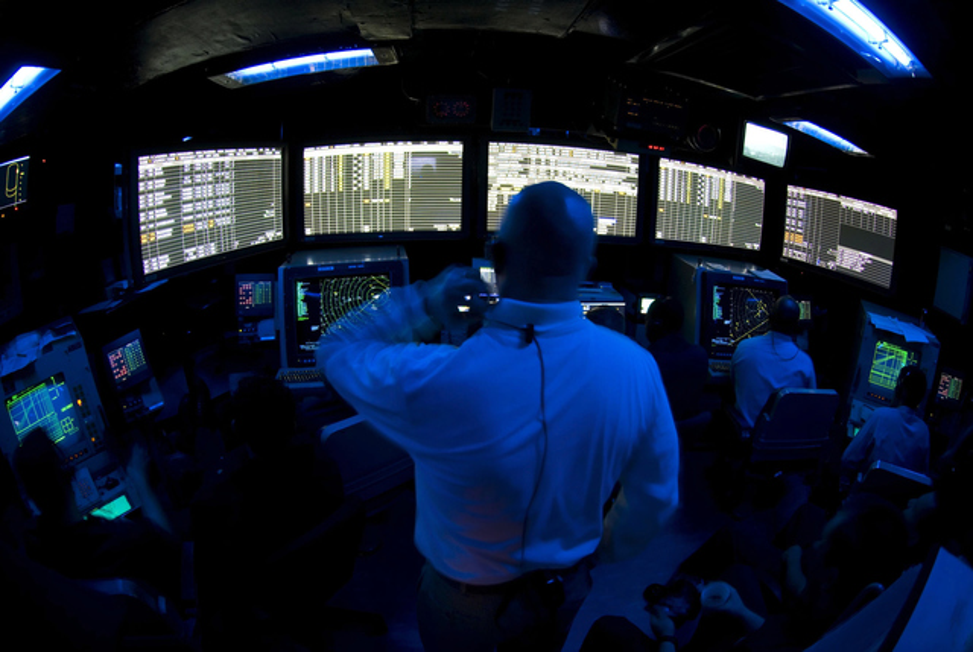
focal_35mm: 16
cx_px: 486
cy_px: 326
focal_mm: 10.5
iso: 100
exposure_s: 1/1.43
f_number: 2.8
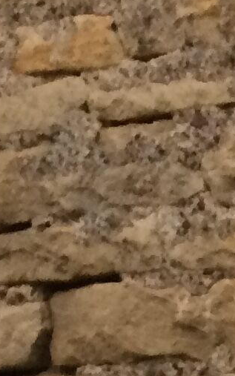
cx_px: 778
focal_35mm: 198
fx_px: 2028
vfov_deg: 9.0
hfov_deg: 6.0
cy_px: 1046
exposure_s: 1/33
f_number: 2.2
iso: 80
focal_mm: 4.15
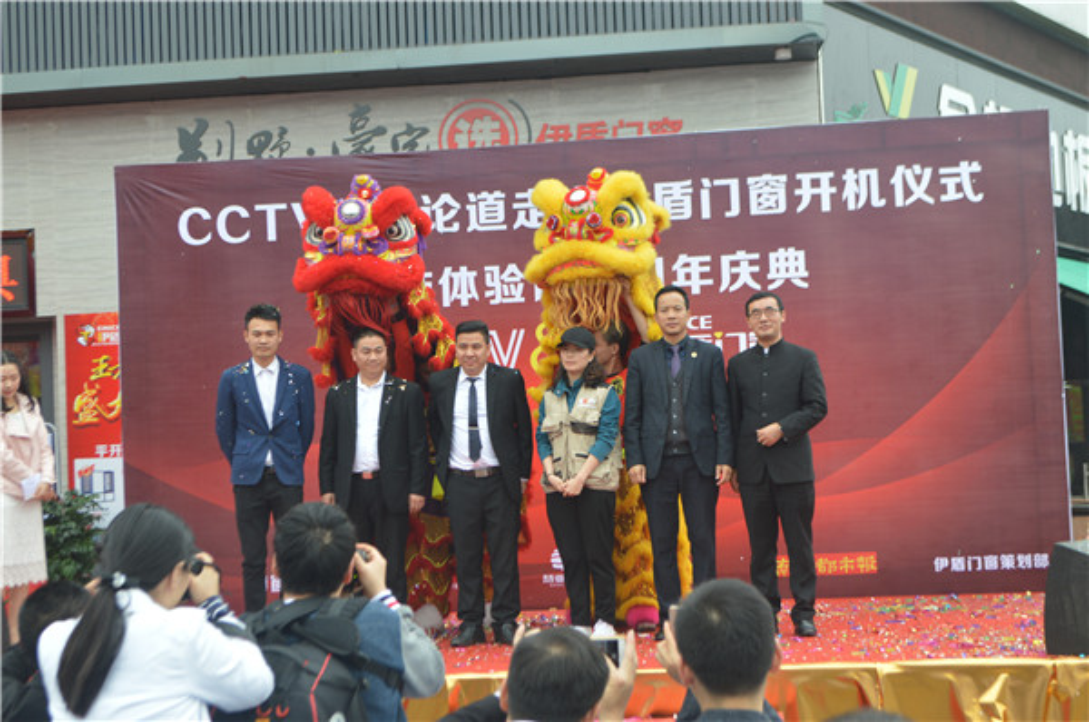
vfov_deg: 22.5
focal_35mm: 60
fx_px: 1812
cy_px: 361
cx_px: 544
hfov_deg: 33.4
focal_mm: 40
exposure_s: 1/125
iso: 180
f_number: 5.6
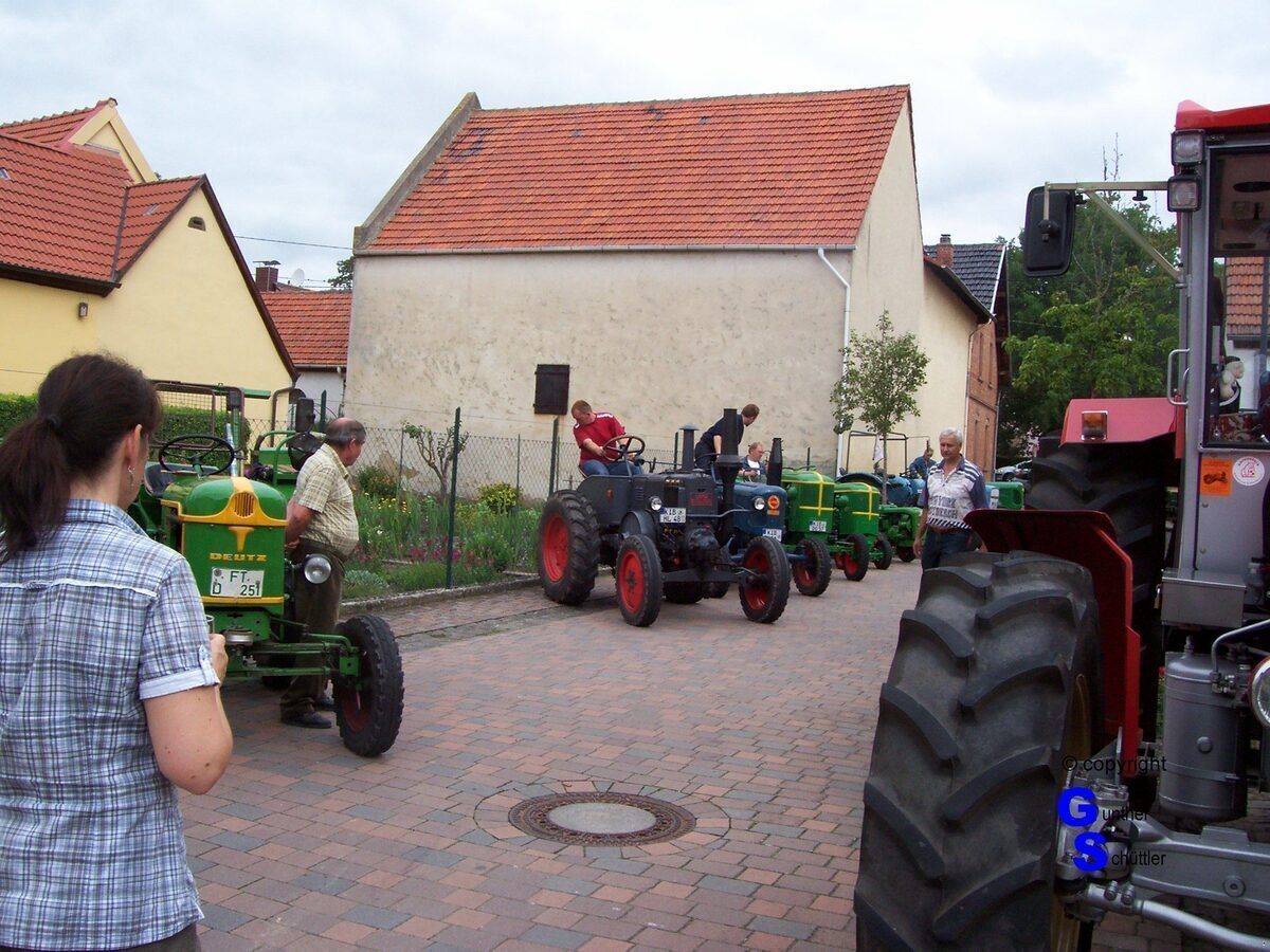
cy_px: 476
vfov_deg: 41.8
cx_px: 635
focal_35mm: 34
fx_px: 1247
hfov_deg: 54.0
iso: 80
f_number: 5.1
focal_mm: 5.6
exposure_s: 1/249
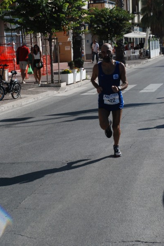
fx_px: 642
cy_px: 122
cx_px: 82
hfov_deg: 14.6
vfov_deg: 21.7
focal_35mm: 94
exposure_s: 1/2000
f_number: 8
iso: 1000
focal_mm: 62
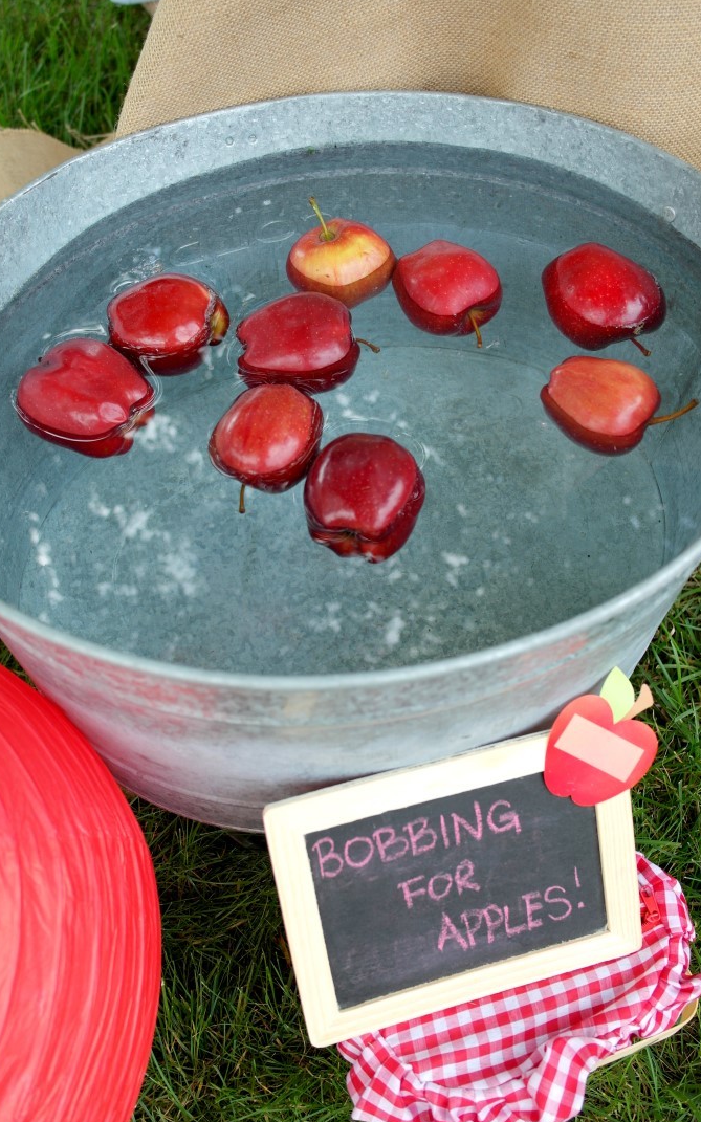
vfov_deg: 52.8
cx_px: 348
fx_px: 1131
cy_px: 562
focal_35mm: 37
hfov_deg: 34.4
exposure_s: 1/100
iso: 100
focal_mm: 24
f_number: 4.5
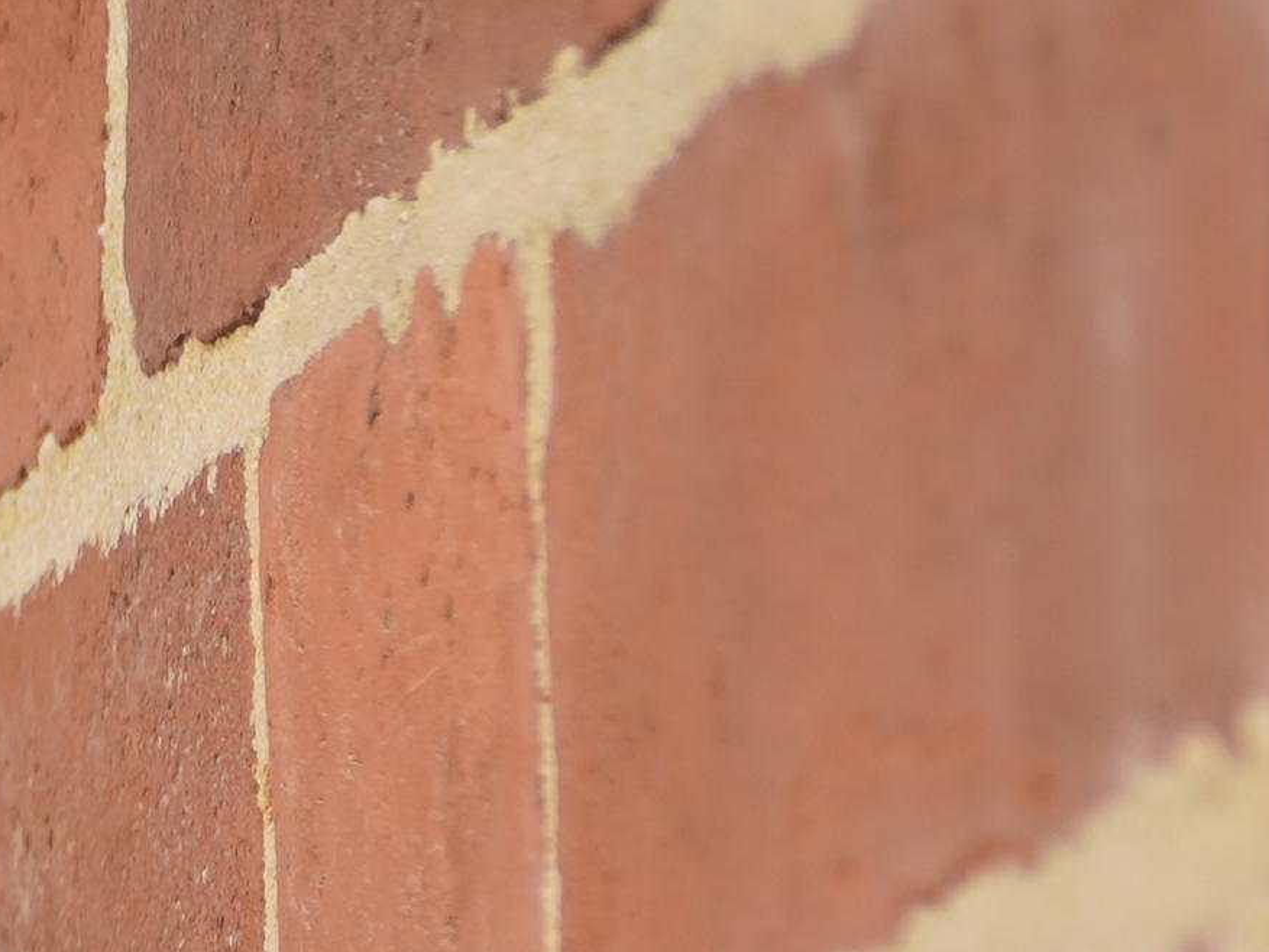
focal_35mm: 411
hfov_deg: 4.7
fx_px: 15069
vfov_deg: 3.6
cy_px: 2220
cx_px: -1353
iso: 100
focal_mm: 50
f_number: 4
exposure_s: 1/160
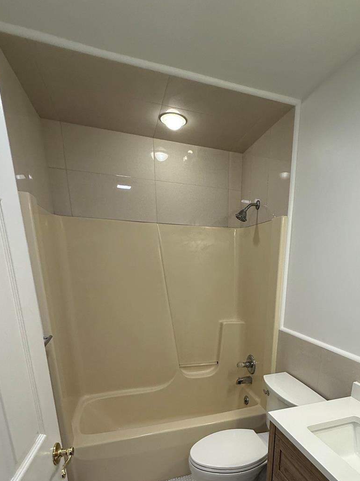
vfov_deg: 74.2
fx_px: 291
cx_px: 236
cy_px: 352
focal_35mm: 21
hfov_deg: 62.1
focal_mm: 2.22
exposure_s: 1/120
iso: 100
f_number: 2.2
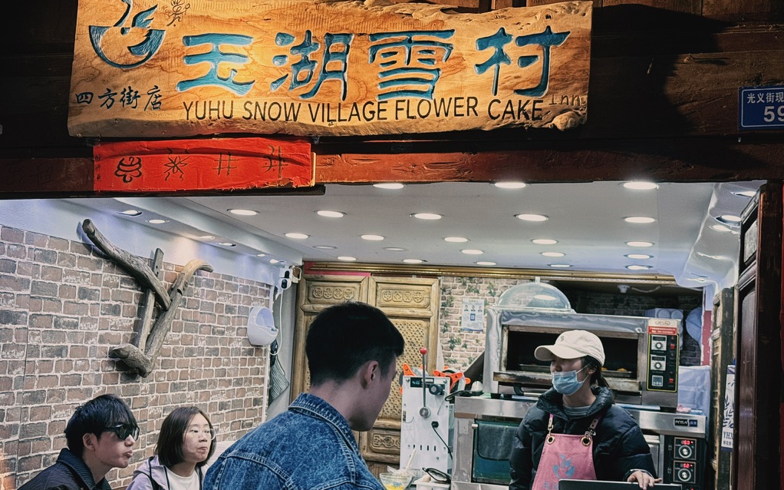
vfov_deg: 25.3
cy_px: 260
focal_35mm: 51
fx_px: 1089
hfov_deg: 39.6
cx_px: 392
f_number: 1.78
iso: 80
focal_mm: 6.76
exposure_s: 1/100
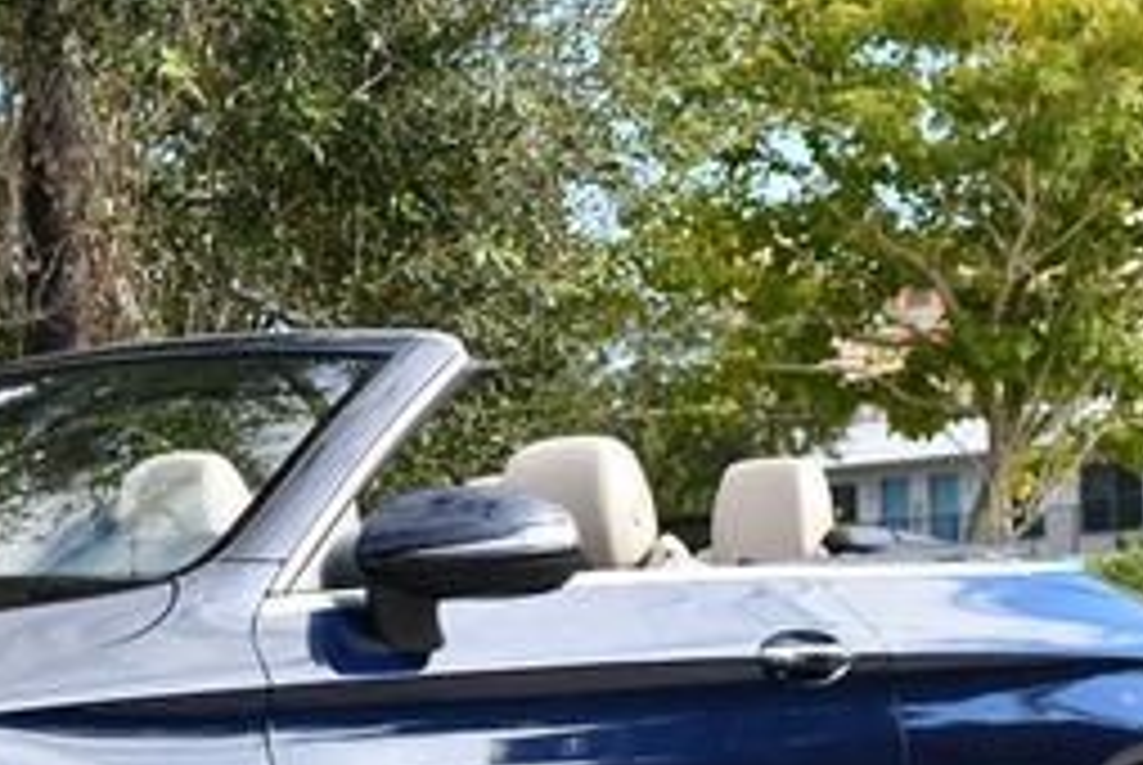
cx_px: -50
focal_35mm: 106
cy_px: 670
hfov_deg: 18.6
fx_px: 3369
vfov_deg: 12.9
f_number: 8
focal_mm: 21
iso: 200
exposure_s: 1/250
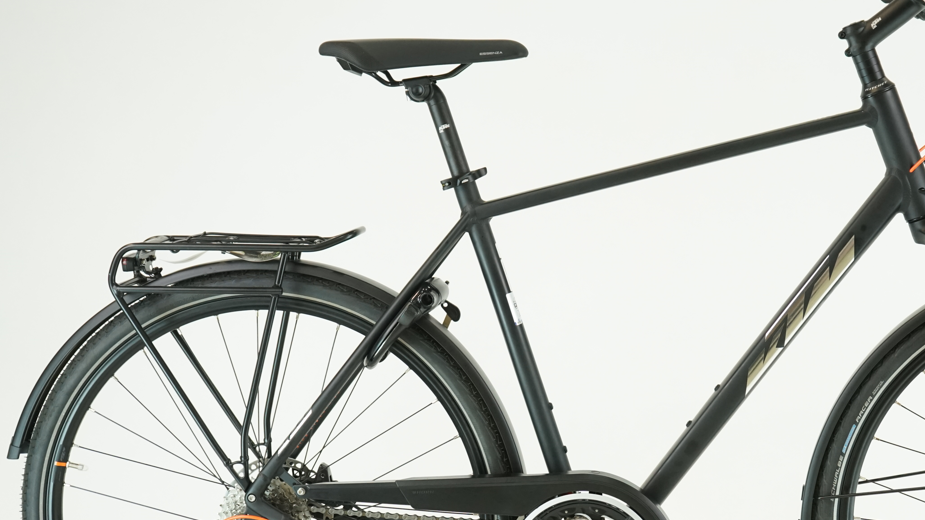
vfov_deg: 14.4
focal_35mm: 84
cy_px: 358
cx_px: 674
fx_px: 2060
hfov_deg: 25.1
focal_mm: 55
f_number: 5.6
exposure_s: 1/200
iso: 1600
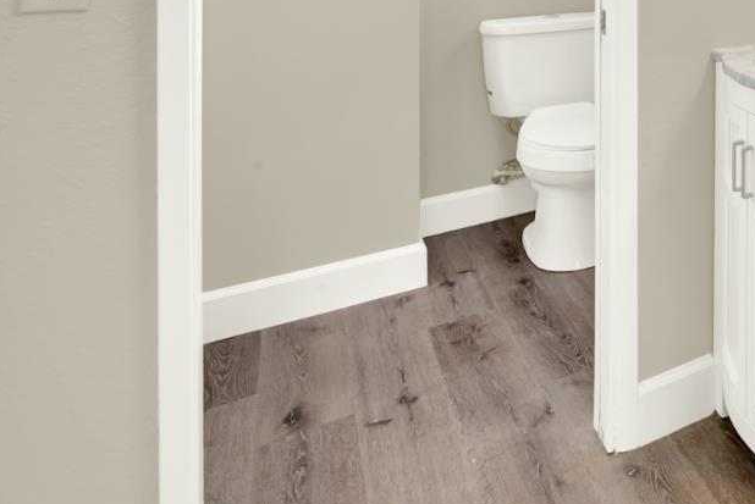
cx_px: 914
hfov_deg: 39.5
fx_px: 714
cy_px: -78
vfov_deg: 33.0
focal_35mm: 34
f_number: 14
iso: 100
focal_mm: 14
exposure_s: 1
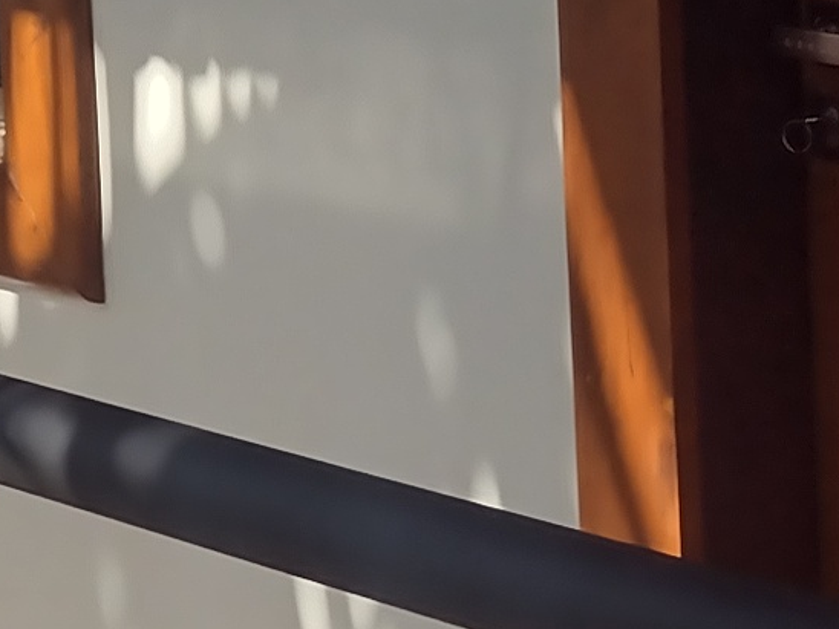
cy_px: -231
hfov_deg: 9.7
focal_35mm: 197
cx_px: -436
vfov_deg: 7.4
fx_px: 4775
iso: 100
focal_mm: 4.71
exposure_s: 1/1086
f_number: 1.7
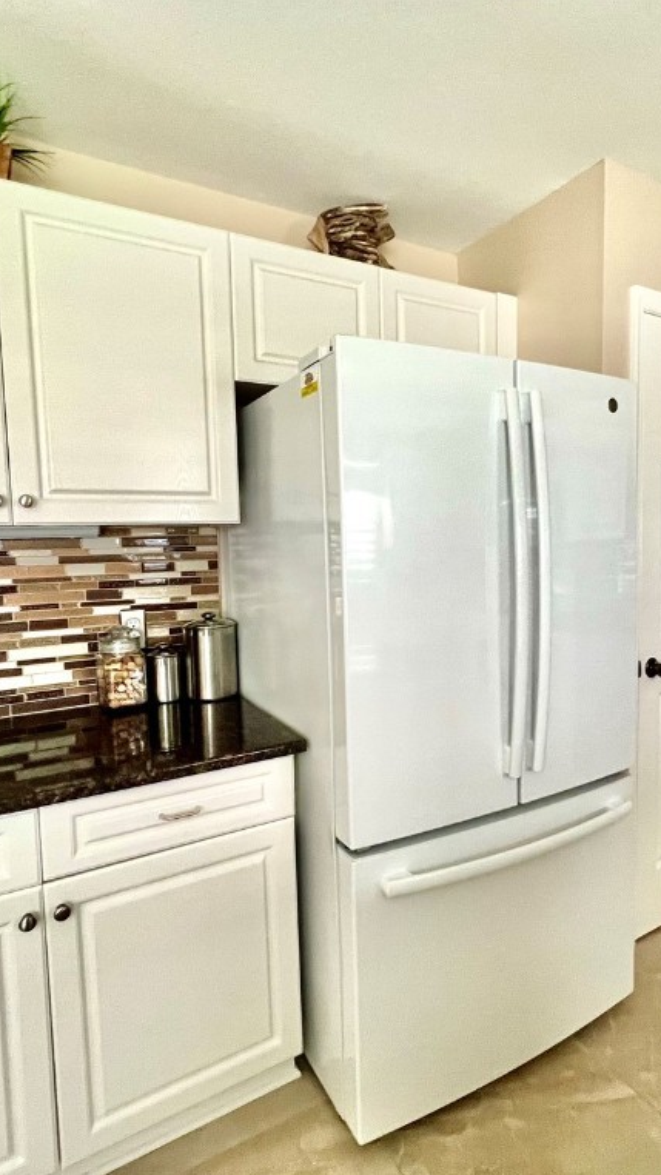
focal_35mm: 19
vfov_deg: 89.6
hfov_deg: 58.0
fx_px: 592
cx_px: 384
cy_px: 588
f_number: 1.8
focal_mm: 1.57
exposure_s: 1/60
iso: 320
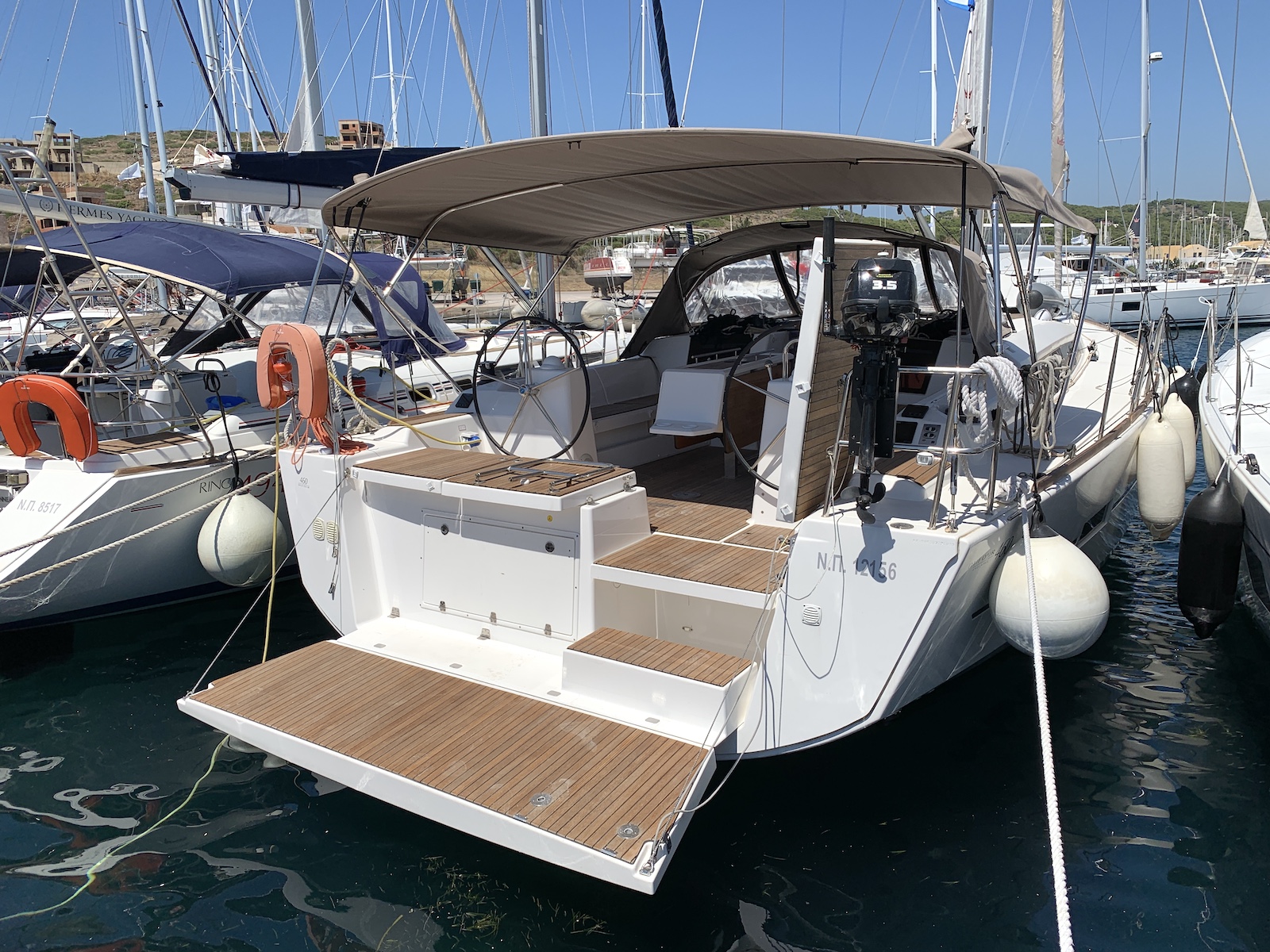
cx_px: 635
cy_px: 476
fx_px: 954
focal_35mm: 26
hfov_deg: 67.3
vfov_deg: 53.1
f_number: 1.8
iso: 25
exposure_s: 1/4274
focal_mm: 4.25
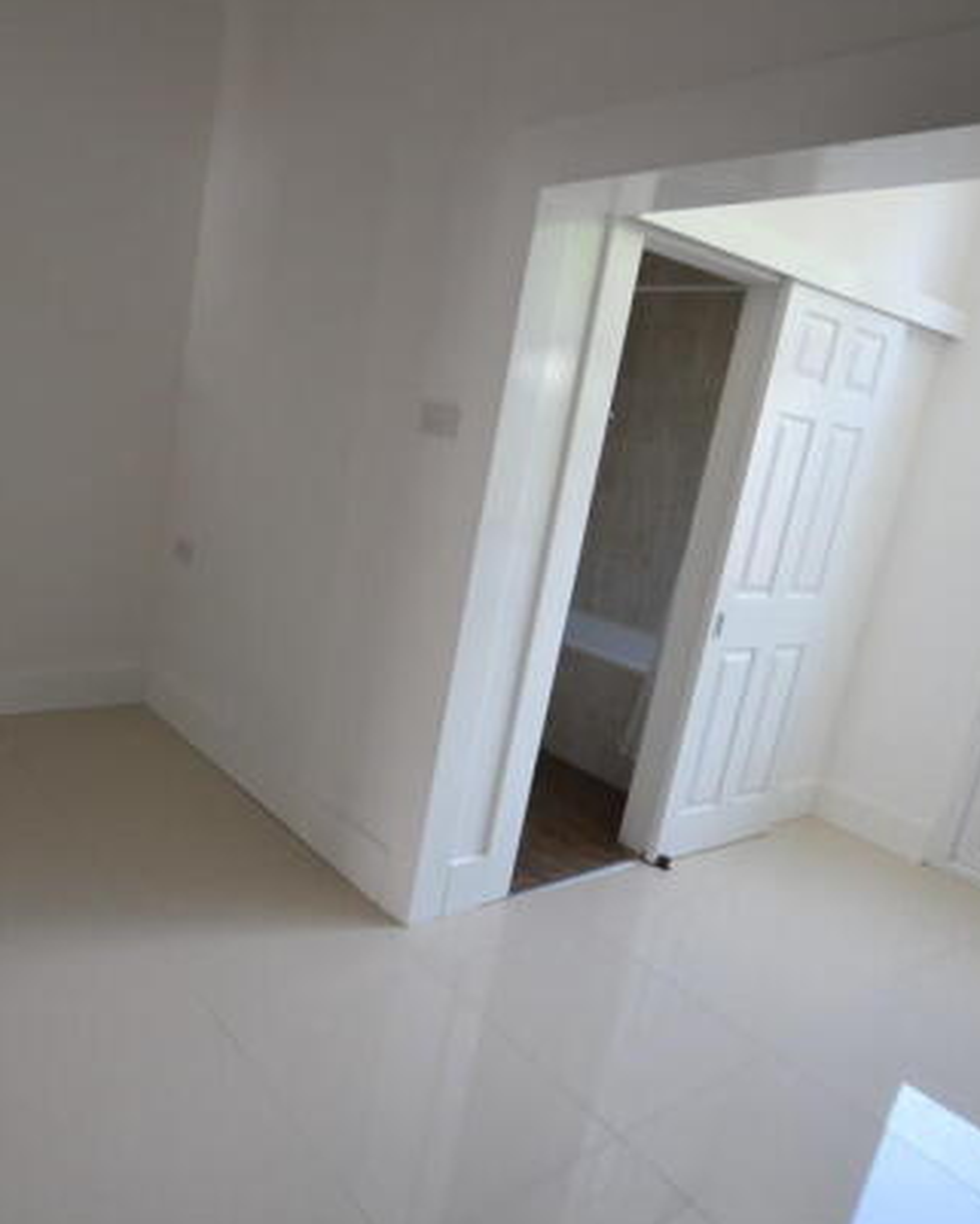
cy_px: 606
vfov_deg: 72.6
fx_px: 834
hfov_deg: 59.2
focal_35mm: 23
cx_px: 310
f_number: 4.5
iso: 400
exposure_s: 1/80
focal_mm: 10
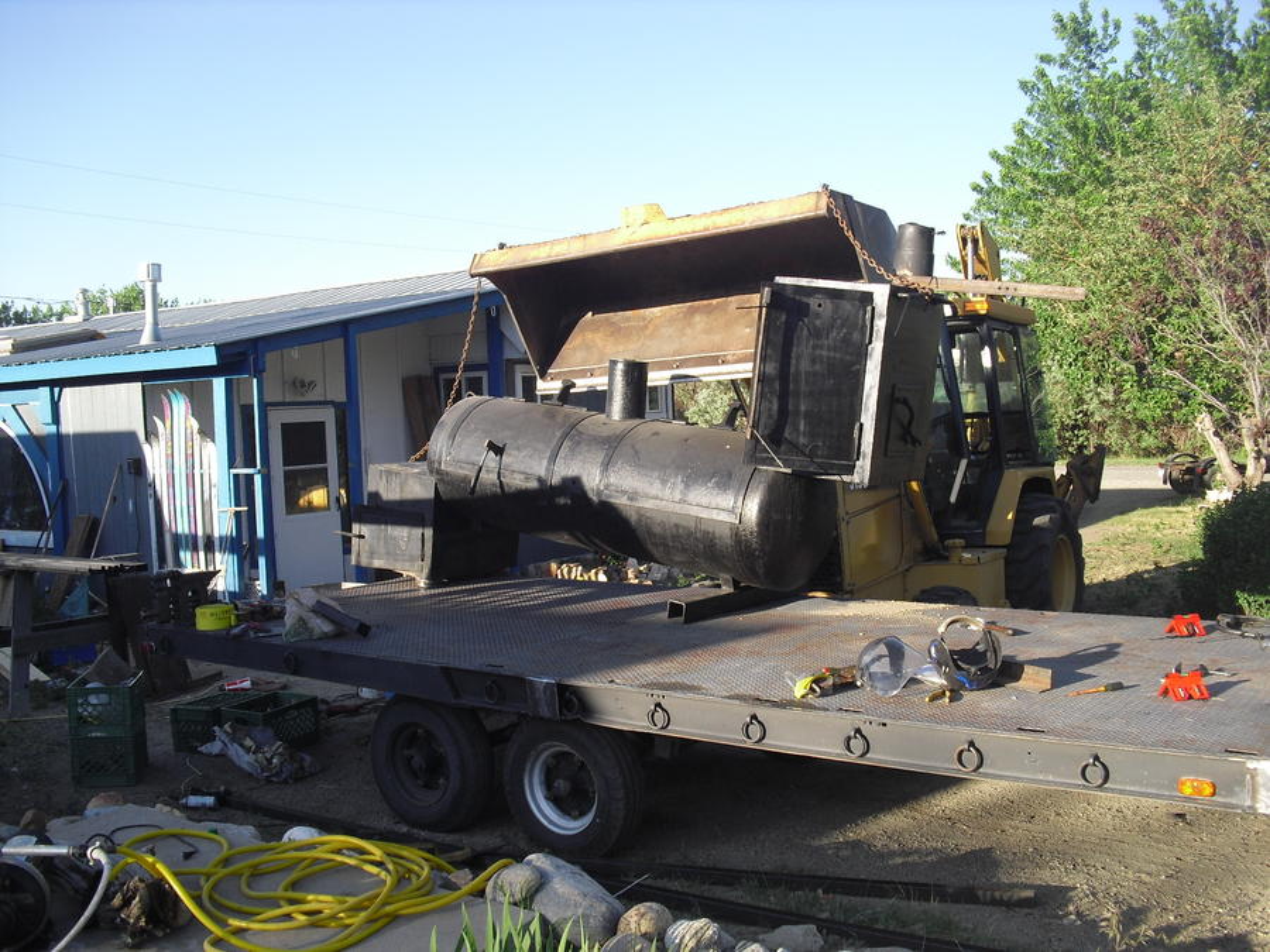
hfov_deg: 51.4
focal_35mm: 36
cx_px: 635
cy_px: 476
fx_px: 1321
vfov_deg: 39.7
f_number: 3.1
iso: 100
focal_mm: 6.3
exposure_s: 1/400
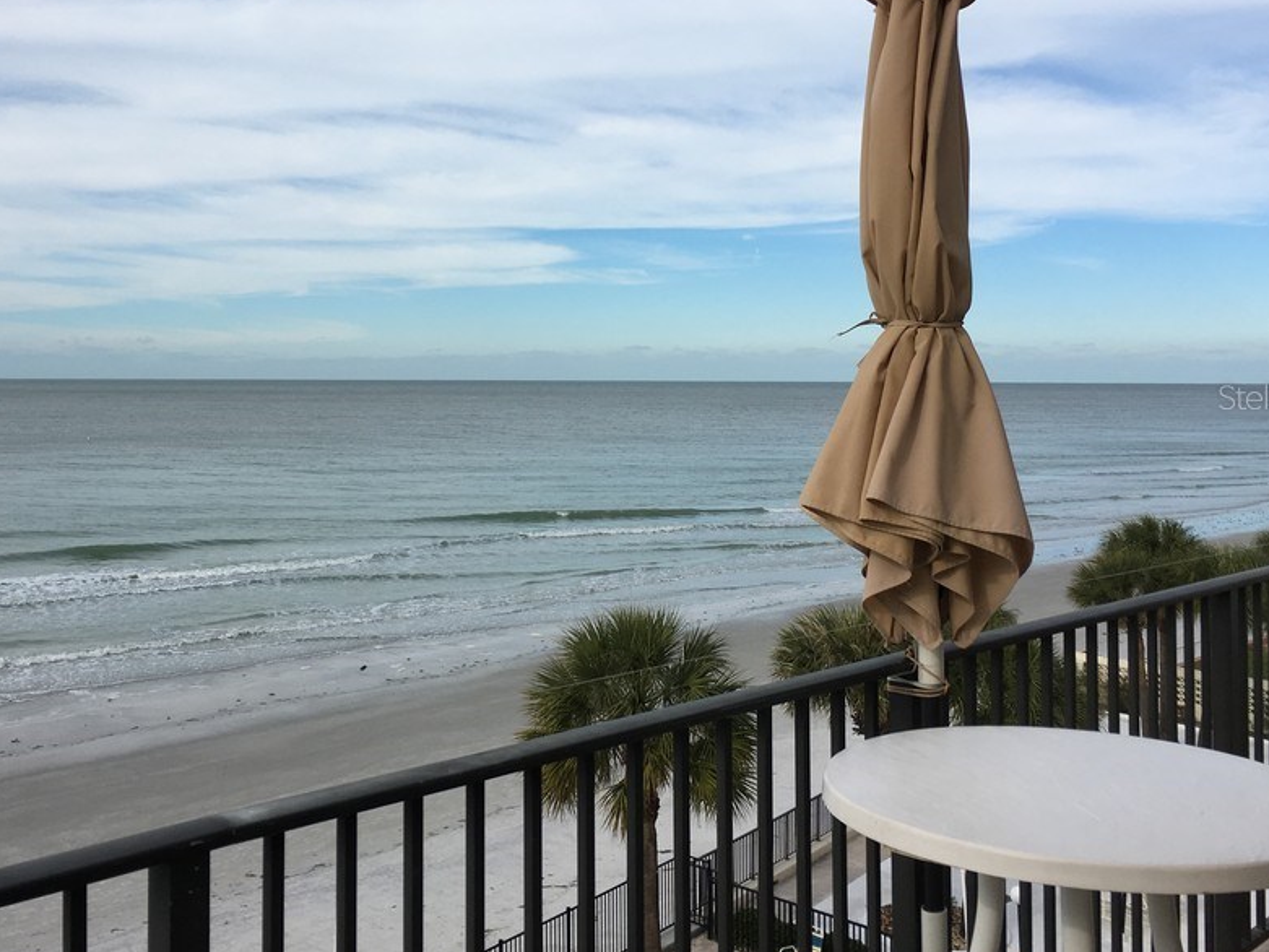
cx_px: 539
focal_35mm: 38
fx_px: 1393
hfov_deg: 48.8
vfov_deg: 37.6
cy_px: 396
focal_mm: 4.15
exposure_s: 1/1972
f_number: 2.2
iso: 25
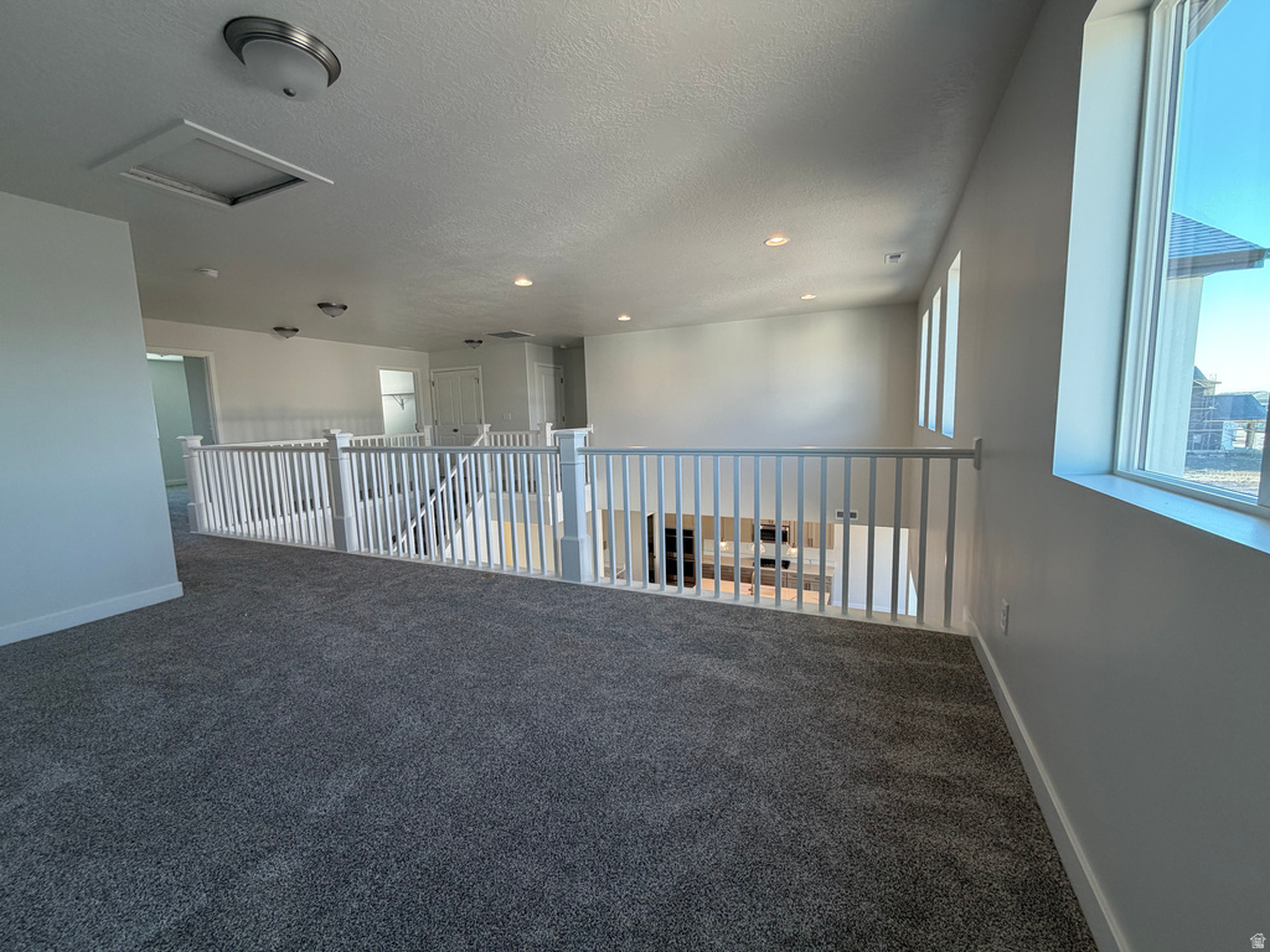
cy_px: 476
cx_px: 635
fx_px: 514
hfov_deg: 102.1
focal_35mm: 14
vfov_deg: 85.7
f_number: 2.2
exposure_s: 1/120
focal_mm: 2.22
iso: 100
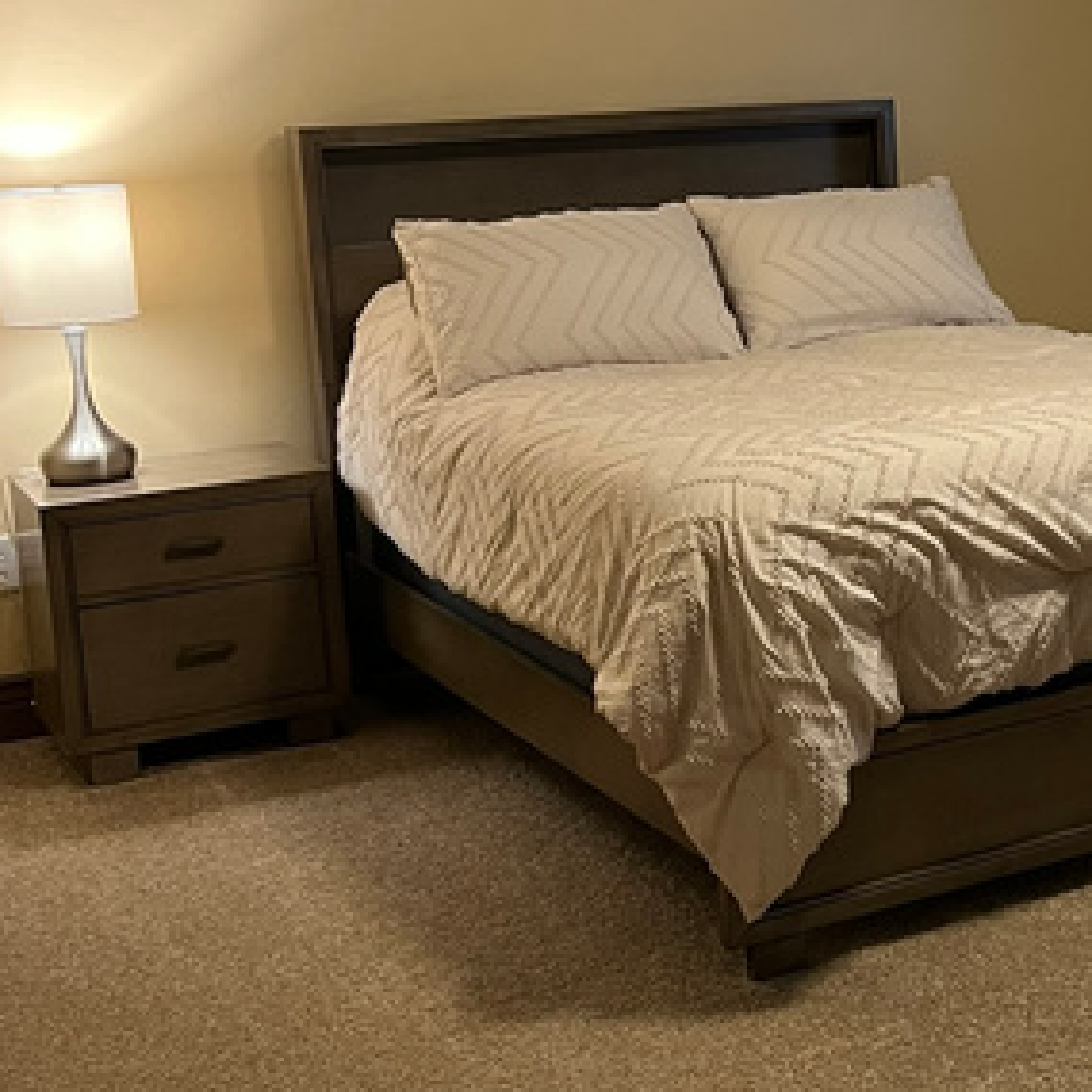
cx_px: 1035
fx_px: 2213
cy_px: 398
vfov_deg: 27.6
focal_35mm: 62
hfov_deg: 26.5
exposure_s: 1/60
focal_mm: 5.7
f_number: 1.5
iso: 400
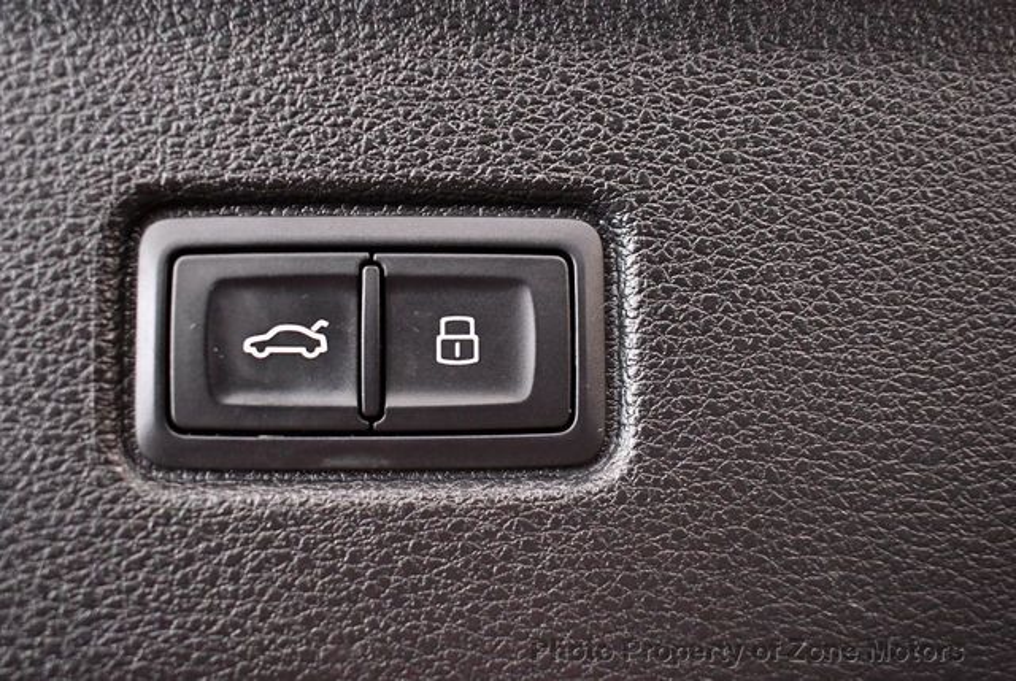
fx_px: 1018
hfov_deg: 53.1
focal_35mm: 36
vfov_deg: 37.0
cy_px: 340
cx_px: 508
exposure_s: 1/125
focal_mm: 18
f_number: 3.5
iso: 3200
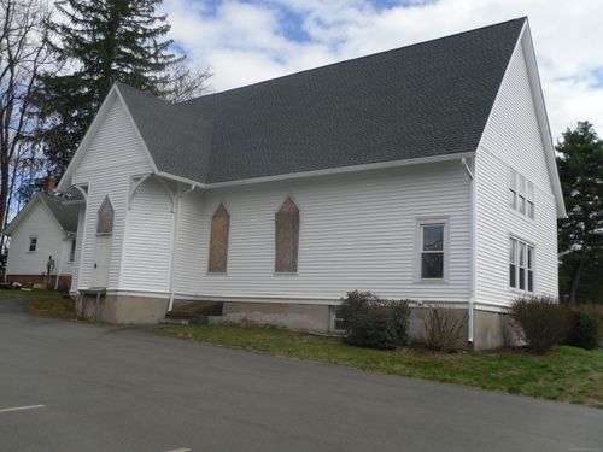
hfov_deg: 42.1
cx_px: 302
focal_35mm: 45
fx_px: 784
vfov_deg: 32.2
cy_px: 226
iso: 80
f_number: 8.2
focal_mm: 6.3
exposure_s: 1/197
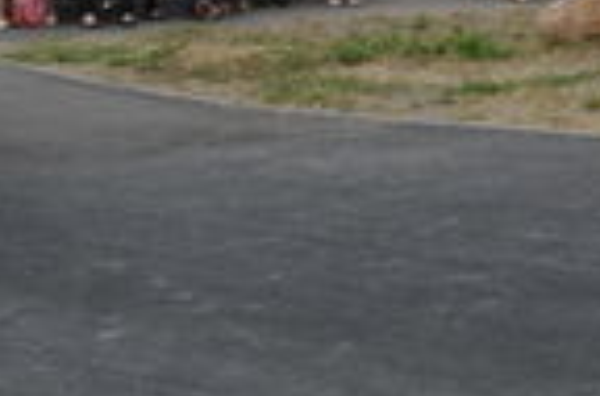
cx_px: 388
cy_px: -419
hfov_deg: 18.0
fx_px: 1894
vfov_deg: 10.8
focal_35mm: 114
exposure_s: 1/125
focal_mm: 18
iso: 100
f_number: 5.6
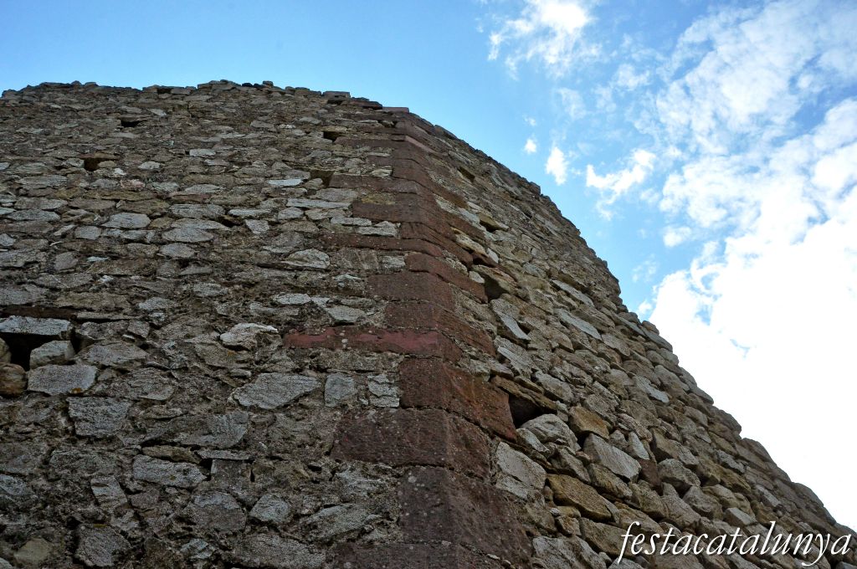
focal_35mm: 27
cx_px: 428
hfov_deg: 67.4
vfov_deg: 47.8
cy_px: 284
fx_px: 642
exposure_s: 1/640
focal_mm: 18
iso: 1600
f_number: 13
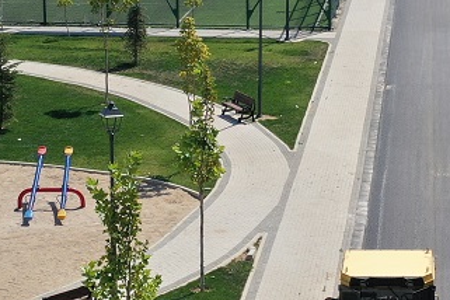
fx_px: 1637
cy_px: 275
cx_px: 341
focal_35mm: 131
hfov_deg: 15.6
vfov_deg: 10.4
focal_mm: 10.26
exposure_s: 1/30
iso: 100
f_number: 3.2
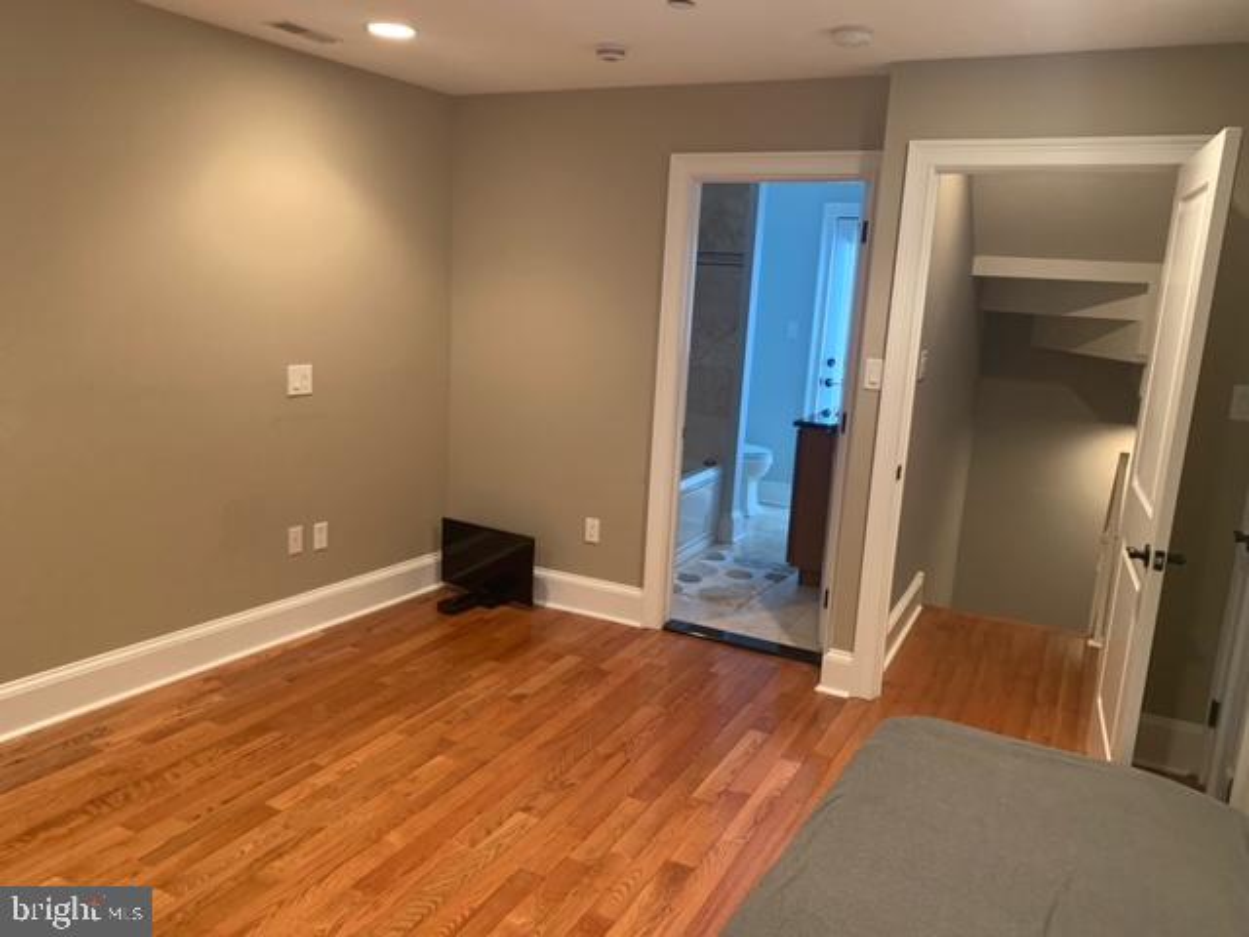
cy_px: 468
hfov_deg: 67.3
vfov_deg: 53.1
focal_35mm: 26
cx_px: 624
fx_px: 938
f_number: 1.8
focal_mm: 4.25
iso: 320
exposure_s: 1/40
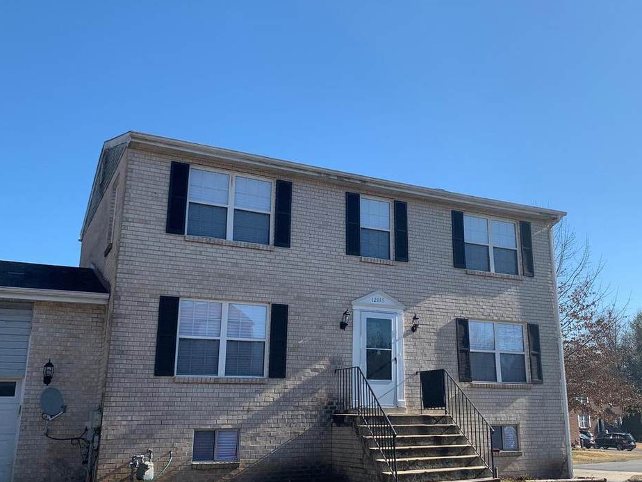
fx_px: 668
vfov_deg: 39.7
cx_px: 404
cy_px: 242
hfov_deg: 50.8
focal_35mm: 36
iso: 25
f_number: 1.8
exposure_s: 1/2033
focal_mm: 4.25
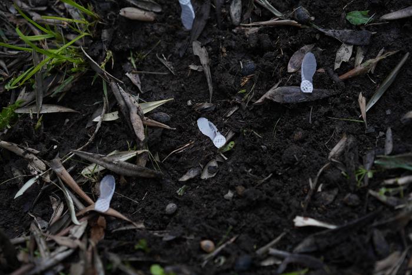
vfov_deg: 24.6
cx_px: 206
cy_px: 138
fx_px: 630
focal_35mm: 55
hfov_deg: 36.2
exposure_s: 1/500
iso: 320
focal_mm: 55
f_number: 2.8
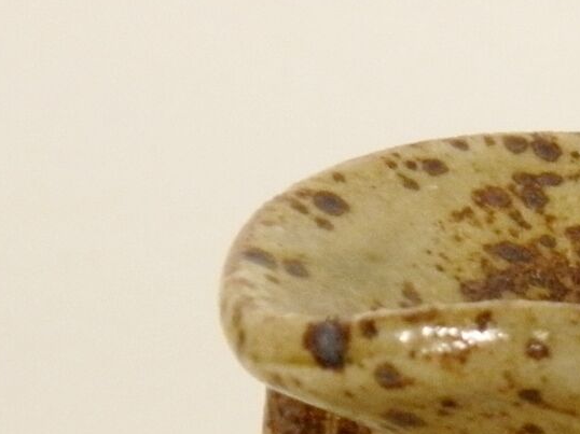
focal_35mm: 381
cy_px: 1023
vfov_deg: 3.8
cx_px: 1128
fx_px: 6381
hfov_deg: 5.1
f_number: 4.4
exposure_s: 1/25
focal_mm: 14.3
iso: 200
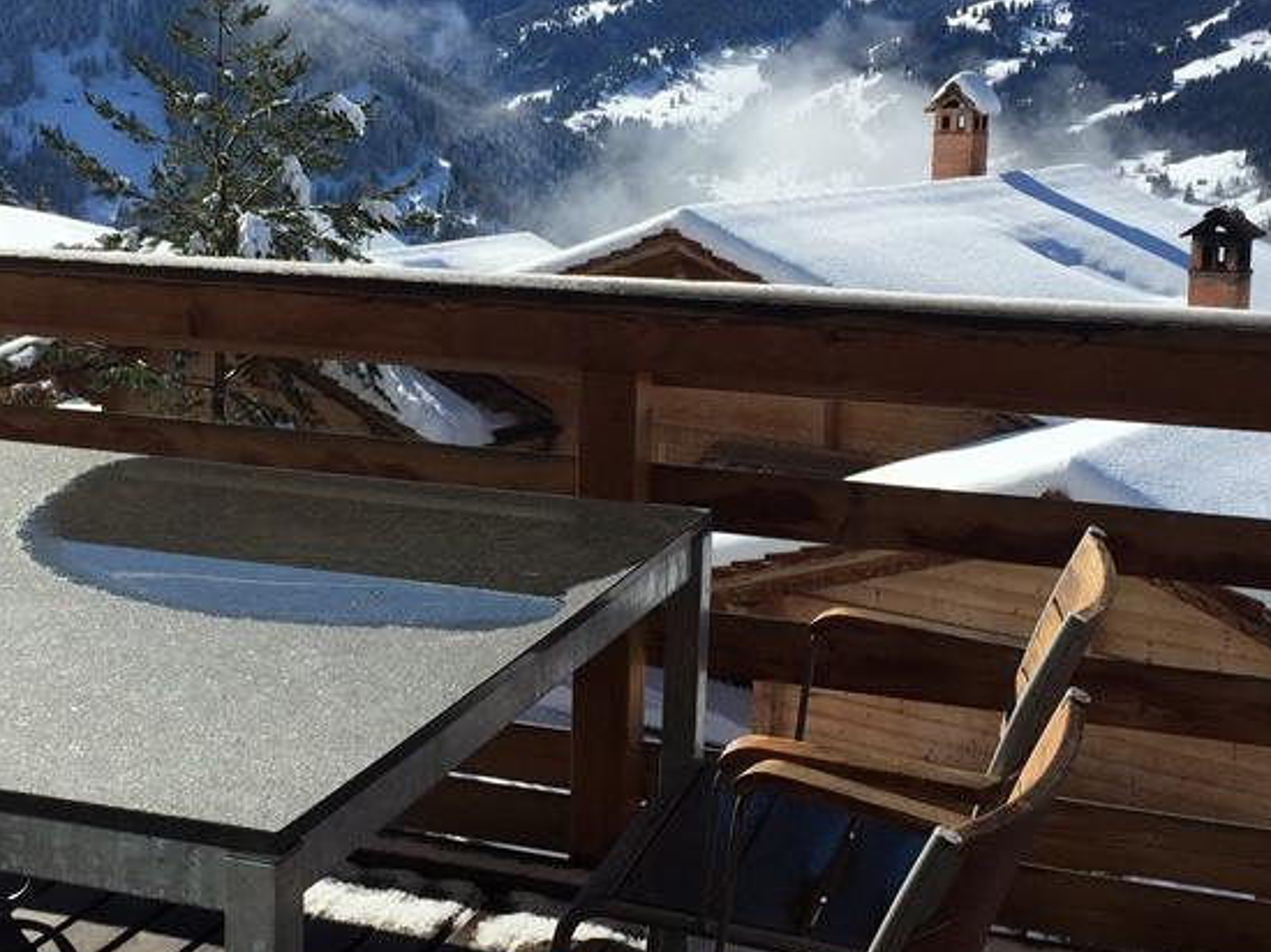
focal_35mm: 54
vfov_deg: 27.0
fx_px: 1982
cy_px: 425
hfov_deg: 35.5
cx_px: 552
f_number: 2.2
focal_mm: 4.15
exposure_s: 1/3300
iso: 32
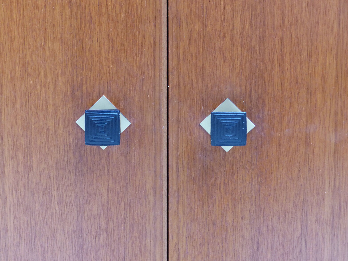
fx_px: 1468
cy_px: 130
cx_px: 174
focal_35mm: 146
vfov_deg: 10.2
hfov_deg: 13.5
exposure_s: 1/80
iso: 250
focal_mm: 23.9
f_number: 2.8
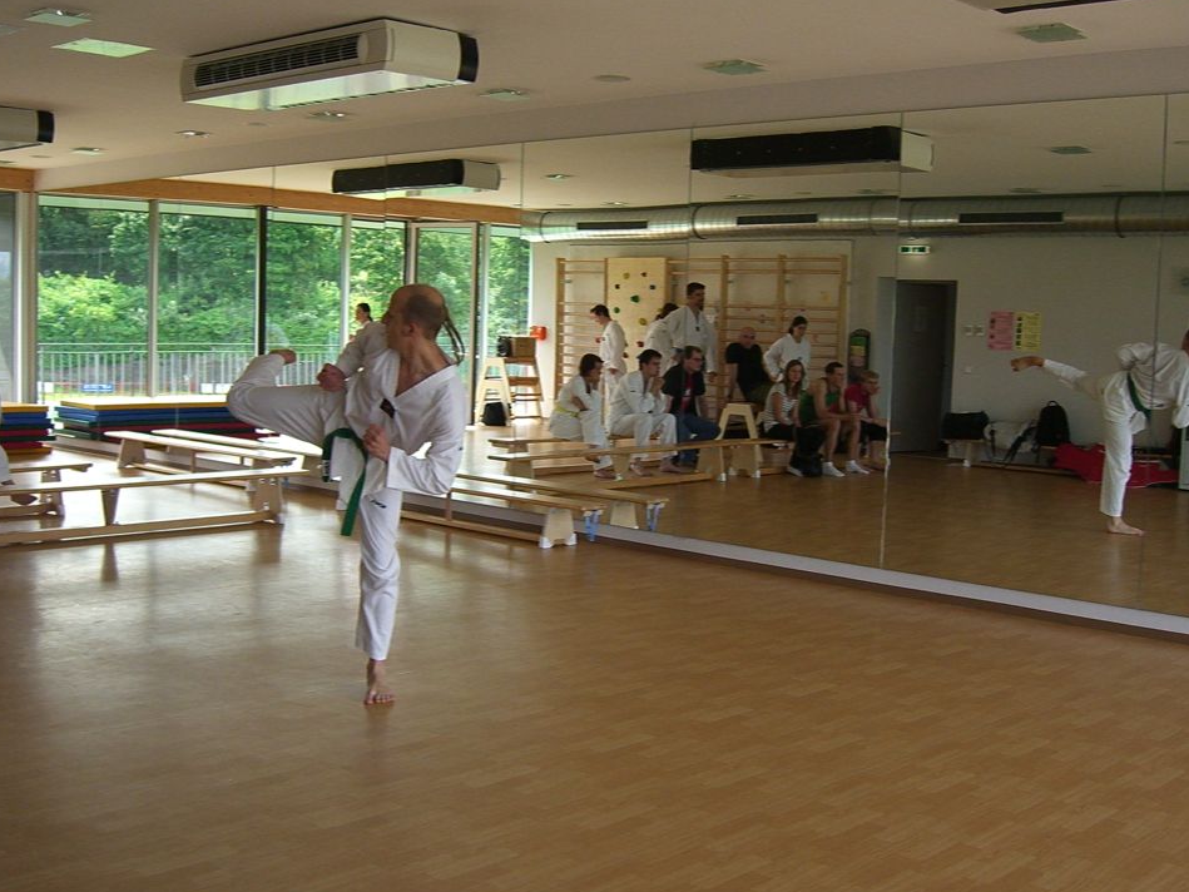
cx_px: 590
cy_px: 449
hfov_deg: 45.8
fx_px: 1408
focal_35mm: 41
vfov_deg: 35.1
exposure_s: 1/500
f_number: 2.8
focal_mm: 7.9
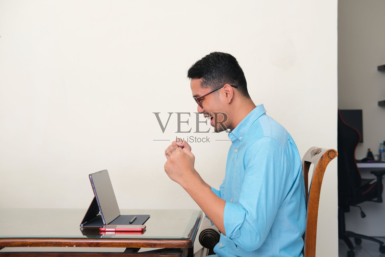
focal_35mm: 53
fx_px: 567
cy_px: 128
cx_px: 192
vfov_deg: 25.5
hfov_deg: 37.5
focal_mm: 35
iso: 160
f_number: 4
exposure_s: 1/160
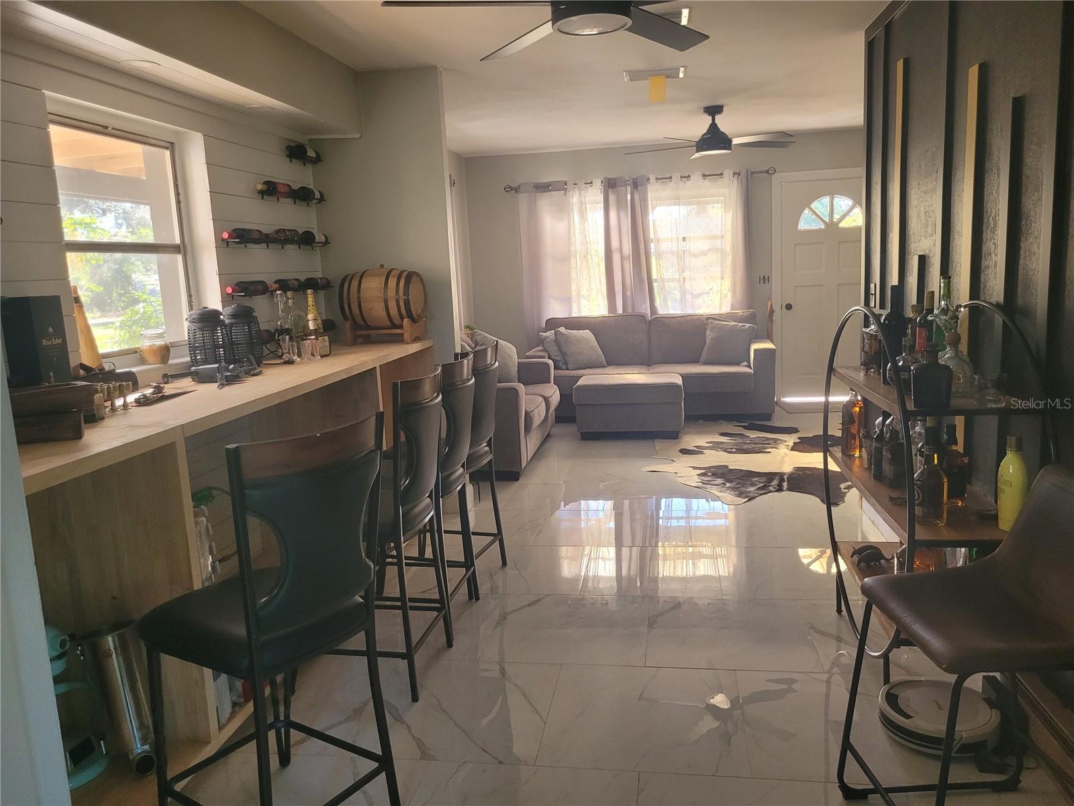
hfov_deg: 67.3
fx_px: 807
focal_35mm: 26
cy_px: 403
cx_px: 537
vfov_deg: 53.1
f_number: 1.8
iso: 250
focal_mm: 5.4
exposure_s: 1/120
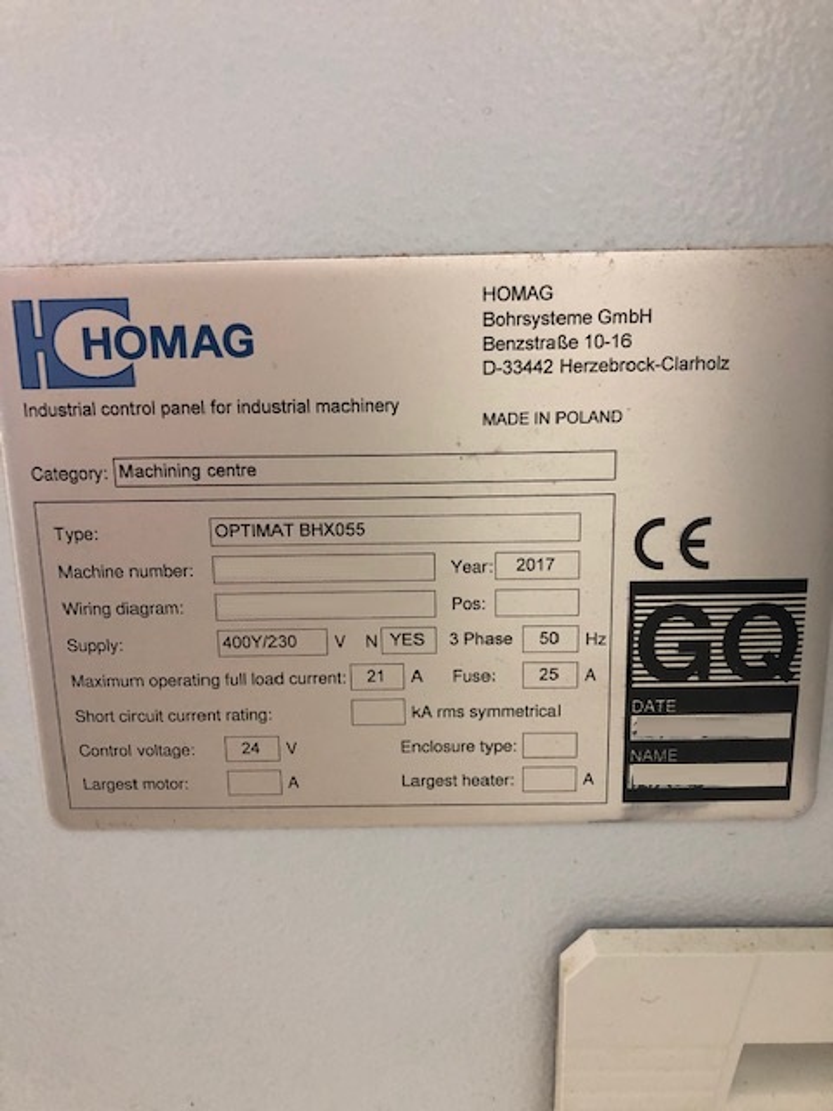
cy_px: 556
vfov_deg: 63.4
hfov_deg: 49.7
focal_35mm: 28
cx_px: 416
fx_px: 898
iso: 100
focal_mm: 3.99
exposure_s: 1/10
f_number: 1.8
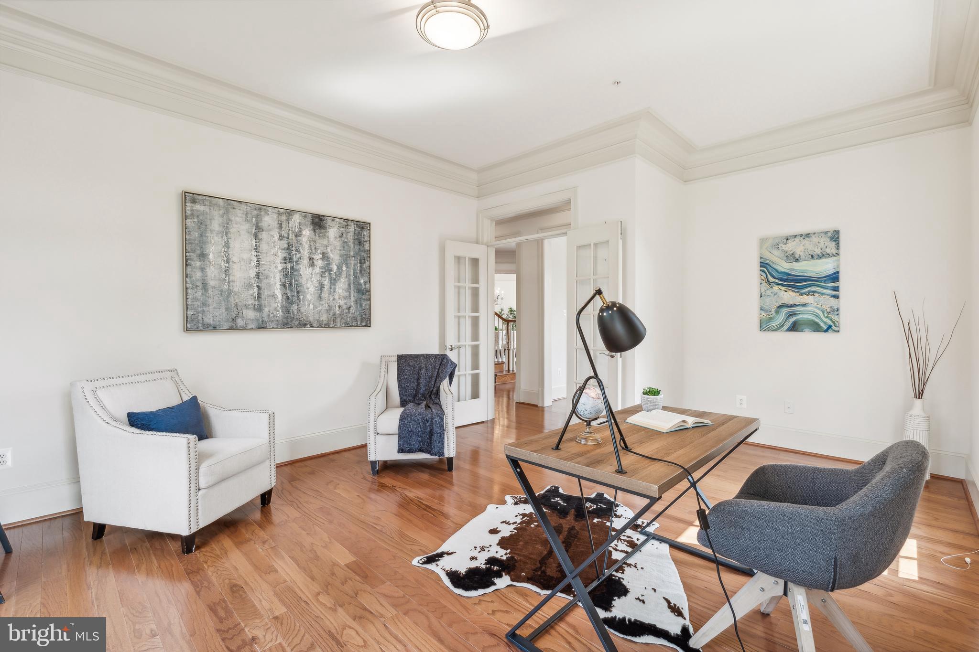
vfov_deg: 73.7
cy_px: 326
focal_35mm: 16
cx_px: 490
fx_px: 435
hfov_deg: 96.7
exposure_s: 1/20
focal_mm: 16
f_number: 7.1
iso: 200
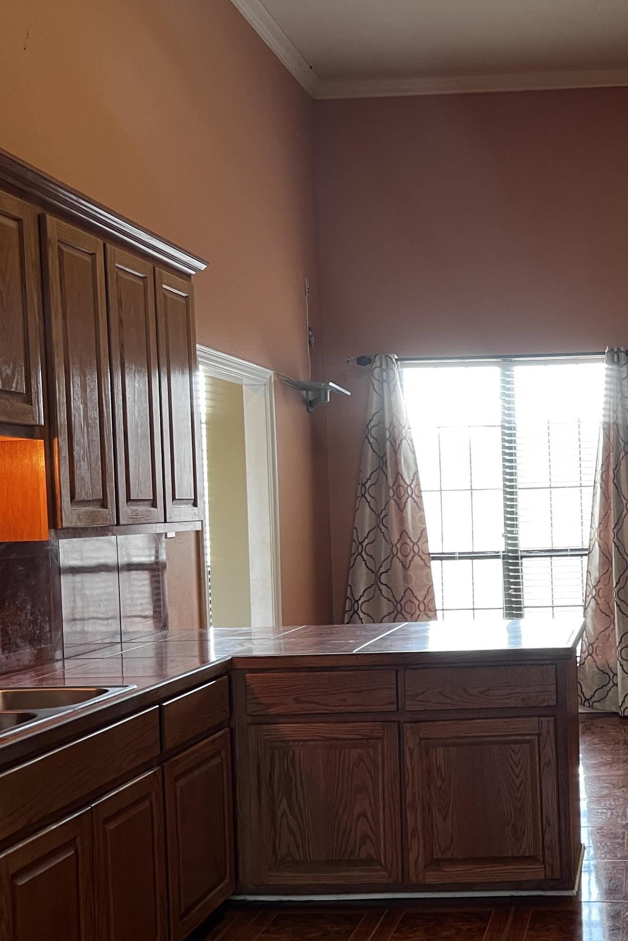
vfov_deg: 46.3
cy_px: 527
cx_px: 598
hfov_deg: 30.1
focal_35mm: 42
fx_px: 1099
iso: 160
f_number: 1.5
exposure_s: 1/60
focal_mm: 5.7
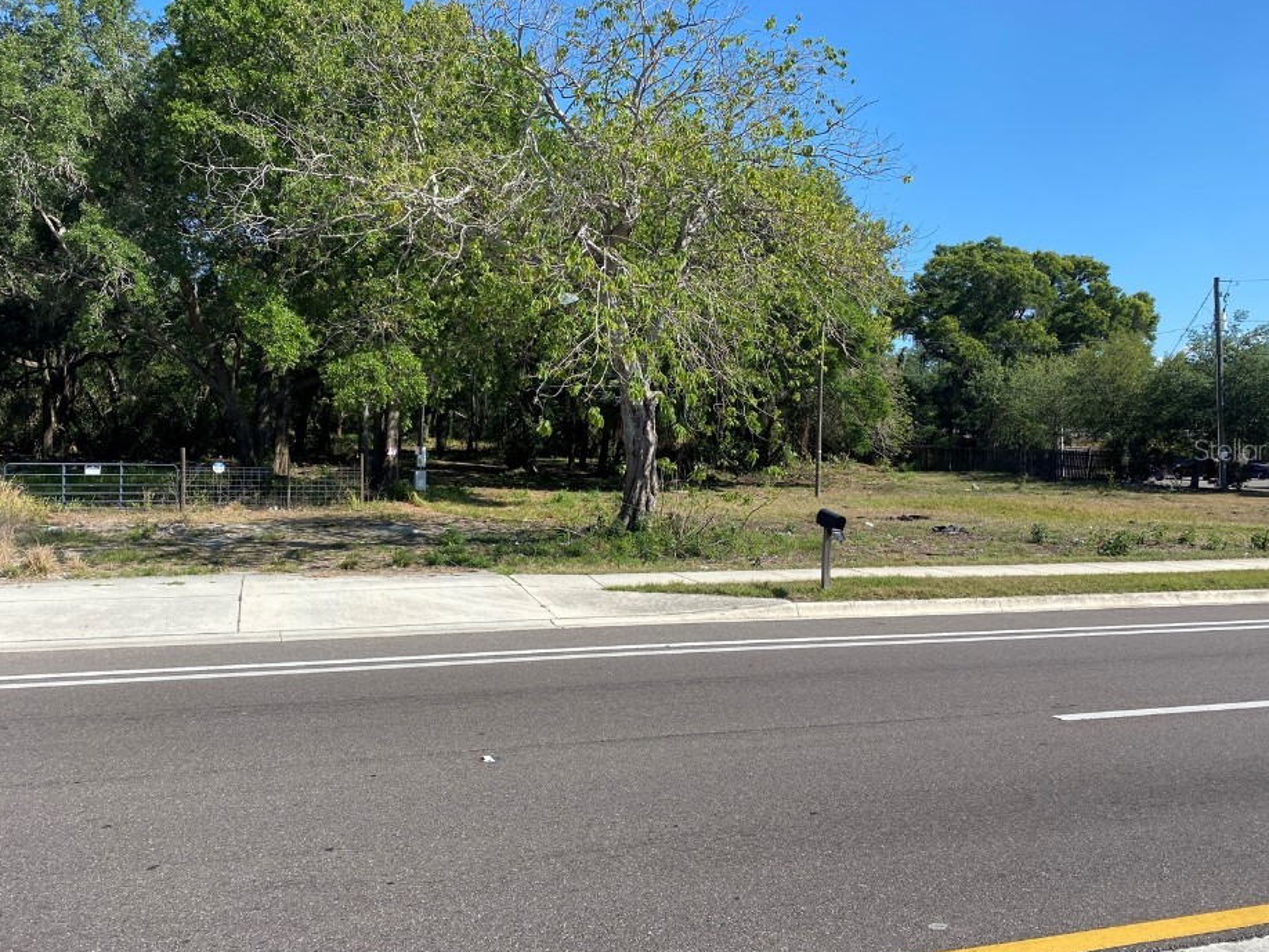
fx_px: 1063
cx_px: 617
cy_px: 449
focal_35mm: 29
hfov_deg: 61.6
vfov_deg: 48.2
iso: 32
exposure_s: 1/2028
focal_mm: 4.25
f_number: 1.8
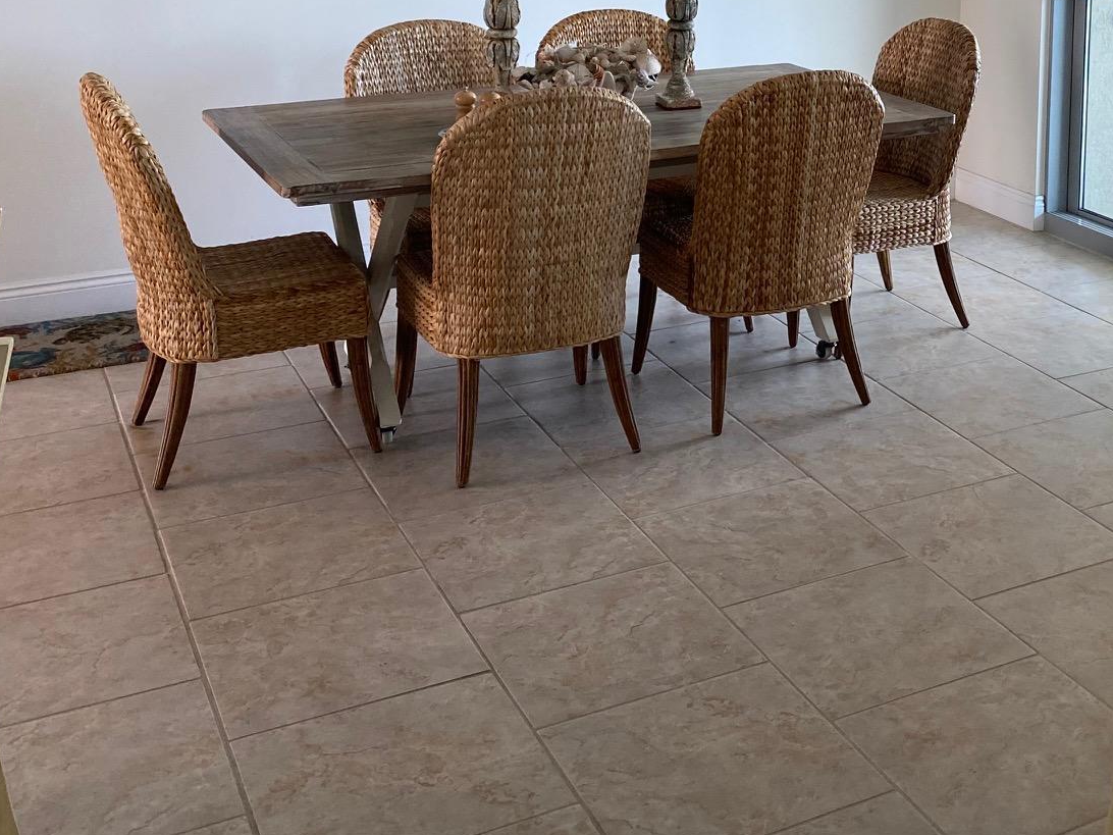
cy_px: 79
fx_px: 1543
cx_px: 887
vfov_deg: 29.0
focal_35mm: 48
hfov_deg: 38.2
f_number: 1.8
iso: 125
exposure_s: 1/121
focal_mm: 4.25
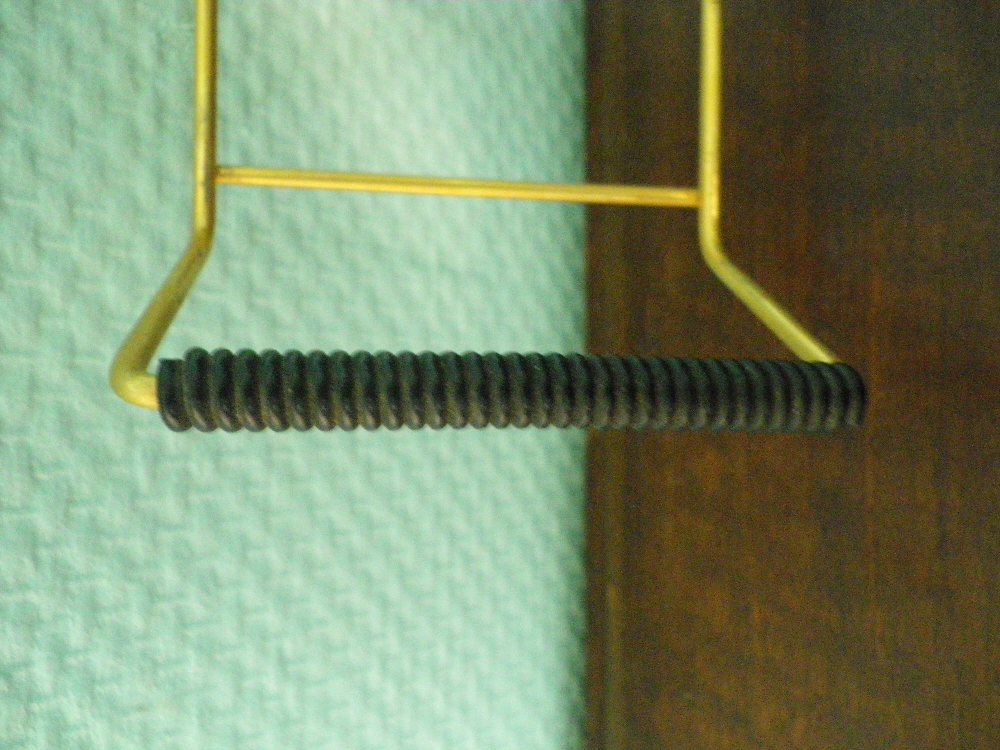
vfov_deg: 49.7
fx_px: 809
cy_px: 375
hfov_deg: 63.4
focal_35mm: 28
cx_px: 500
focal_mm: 4.9
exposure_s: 1/13
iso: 800
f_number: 2.6
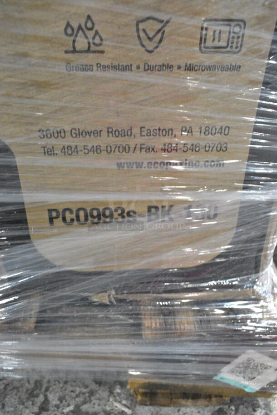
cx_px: 138
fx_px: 311
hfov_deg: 48.0
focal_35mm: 27
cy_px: 208
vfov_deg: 67.3
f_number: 6.3
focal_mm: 18
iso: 6400
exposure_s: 1/160
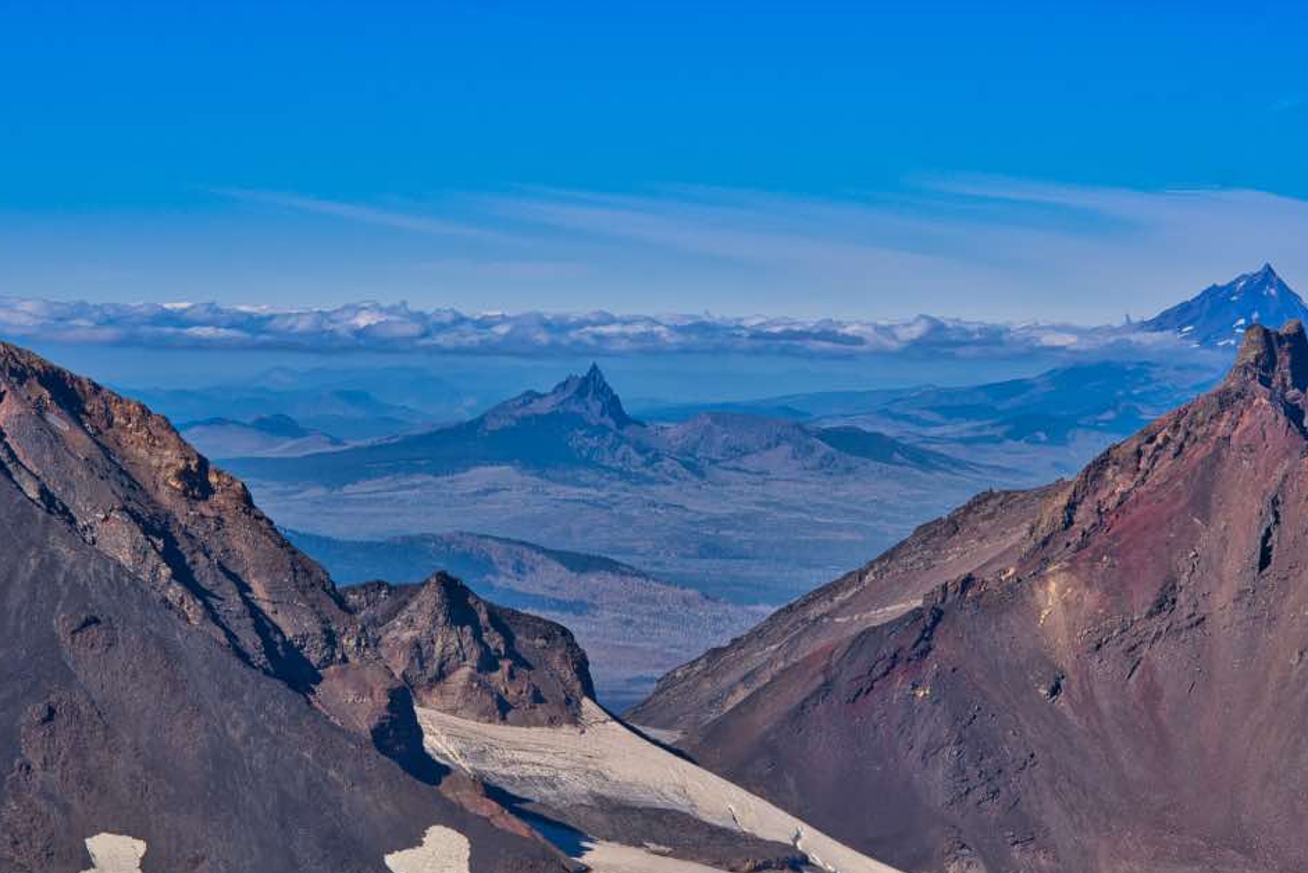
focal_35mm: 176
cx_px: 644
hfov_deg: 11.7
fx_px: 6396
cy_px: 526
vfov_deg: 7.8
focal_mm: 92
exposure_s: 1/500
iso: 220
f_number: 11
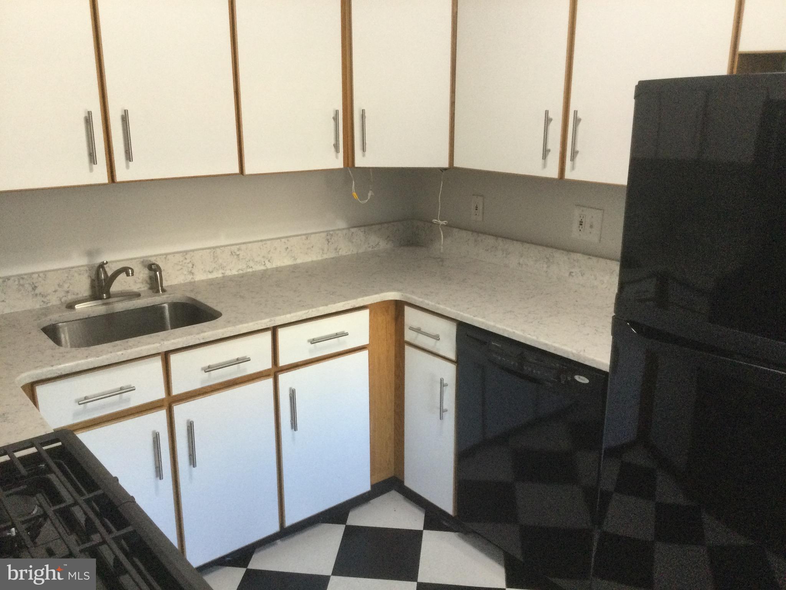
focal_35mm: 31
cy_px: 295
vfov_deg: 45.4
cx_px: 393
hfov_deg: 58.4
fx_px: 704
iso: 160
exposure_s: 1/30
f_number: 2.4
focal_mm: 3.3
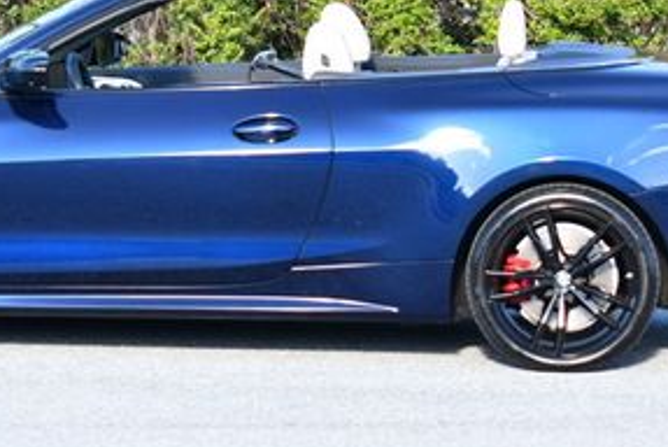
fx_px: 3975
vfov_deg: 6.4
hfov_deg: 9.6
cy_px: 12
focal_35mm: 214
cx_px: 196
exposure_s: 1/250
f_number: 5.6
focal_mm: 48
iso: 360
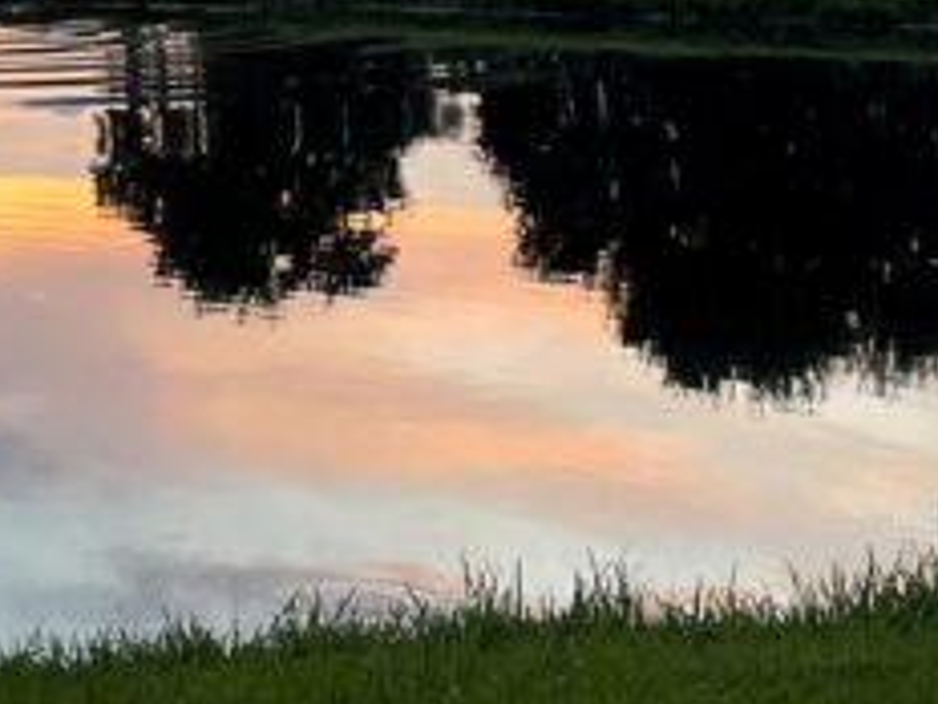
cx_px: 372
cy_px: -753
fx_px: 3550
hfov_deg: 15.0
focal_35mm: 131
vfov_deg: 10.3
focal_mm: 5.1
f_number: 1.6
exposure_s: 1/120
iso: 64
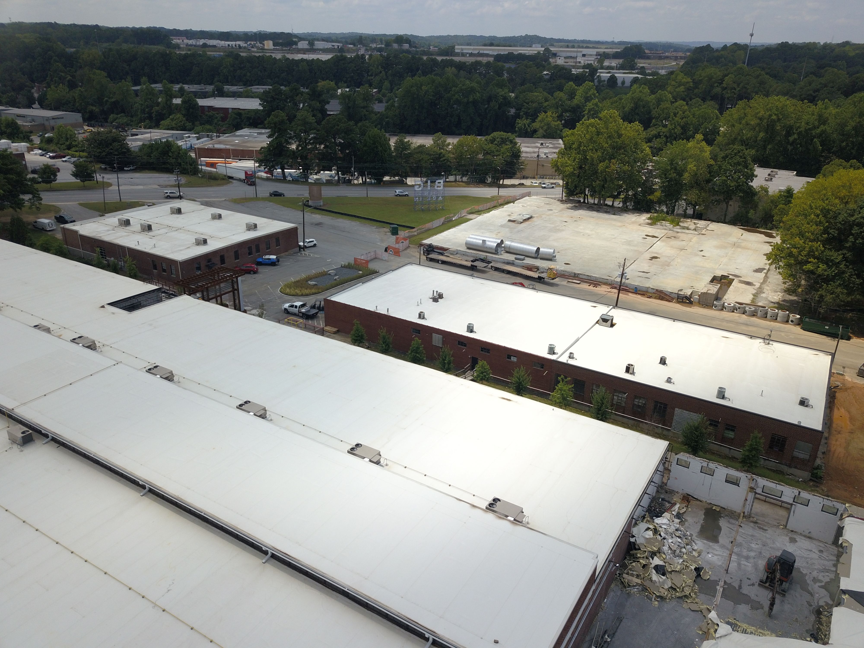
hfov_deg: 67.3
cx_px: 432
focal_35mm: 26
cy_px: 324
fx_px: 649
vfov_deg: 53.1
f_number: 2.2
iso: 100
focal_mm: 4.73
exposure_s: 1/2252
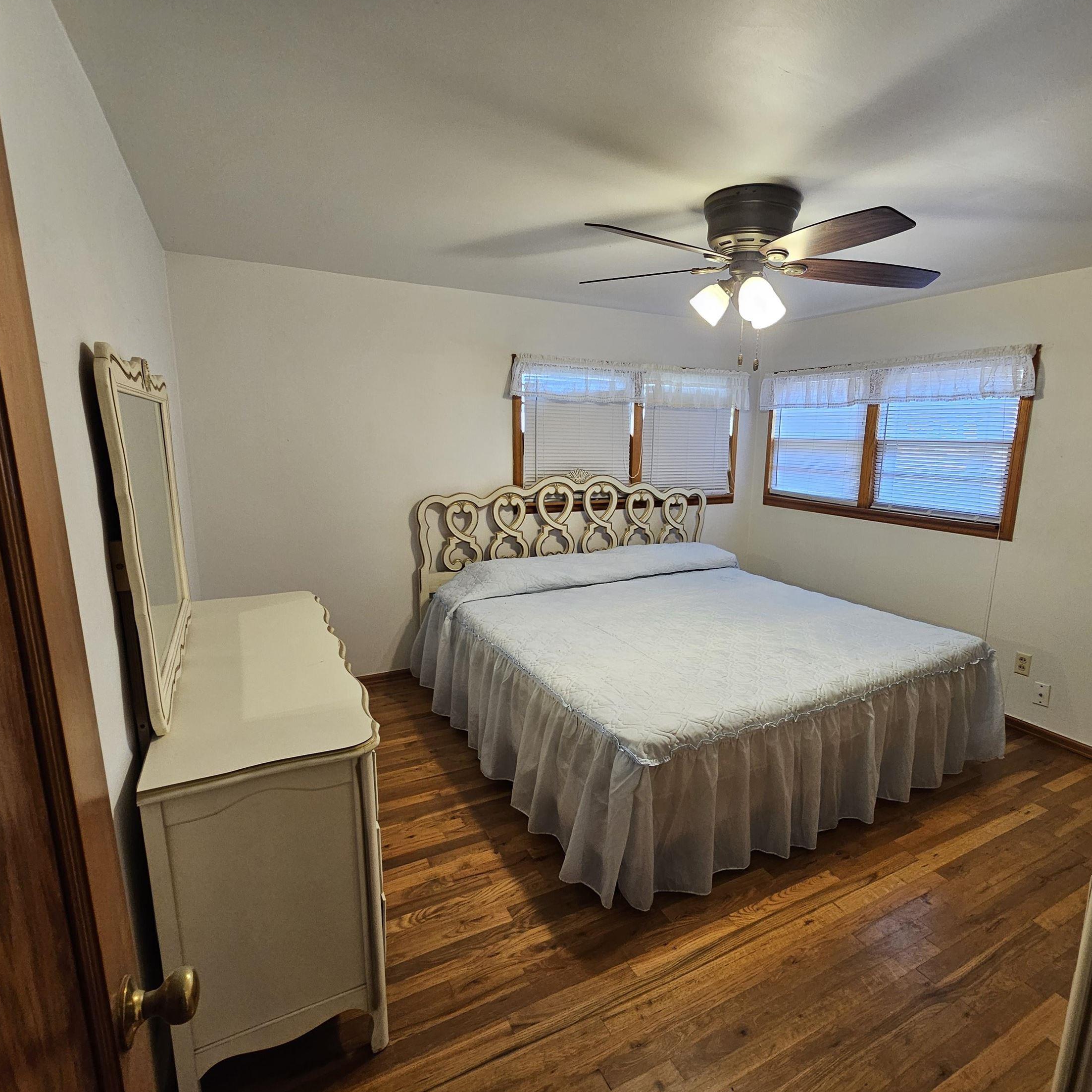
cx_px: 602
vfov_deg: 87.4
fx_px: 571
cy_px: 563
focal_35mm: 16
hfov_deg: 87.1
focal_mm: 2.2
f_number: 2.2
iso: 200
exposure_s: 1/60
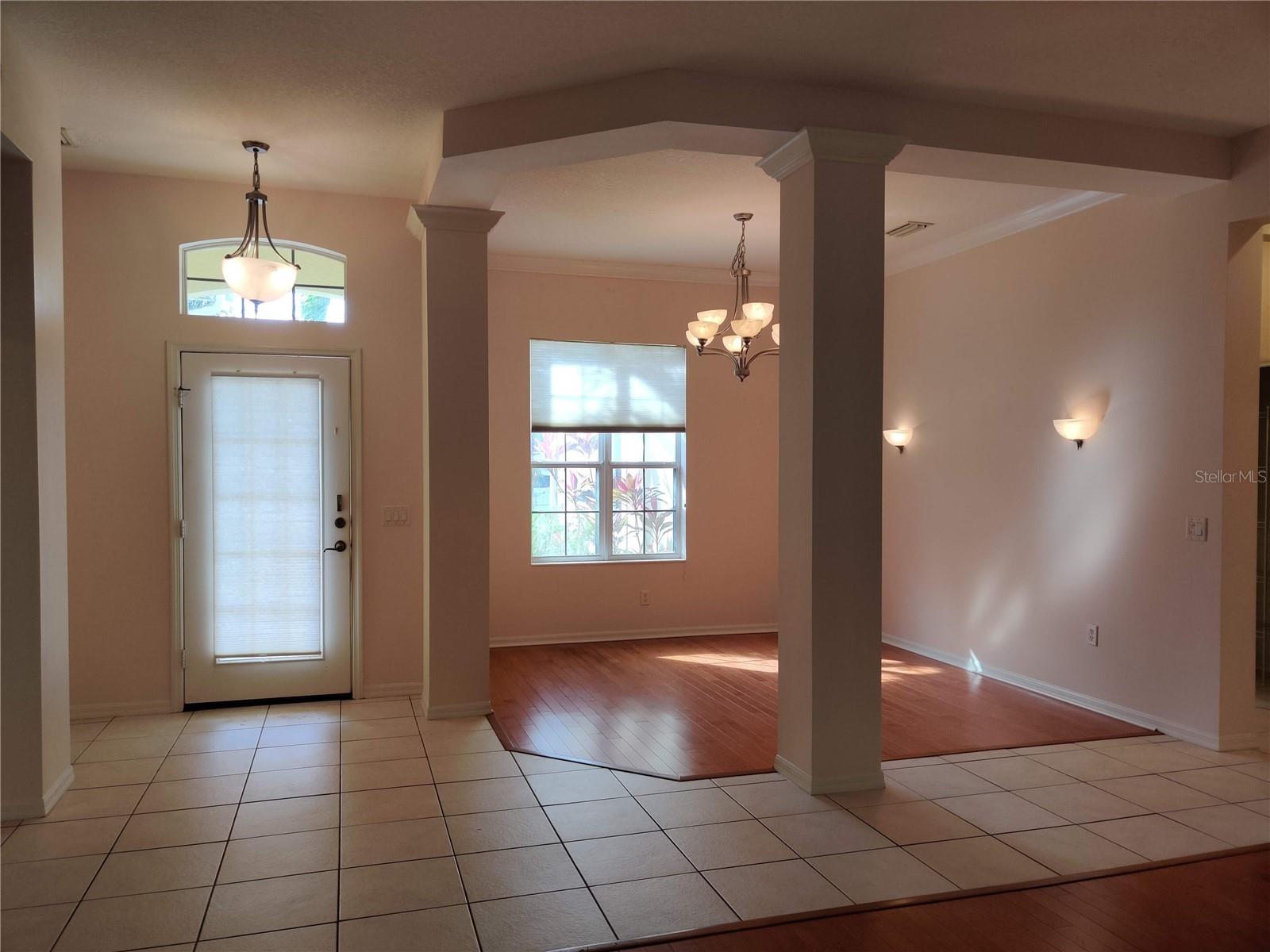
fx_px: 991
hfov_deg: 65.3
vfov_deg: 51.4
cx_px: 635
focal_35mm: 27
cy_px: 476
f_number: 1.65
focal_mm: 4.75
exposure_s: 1/105
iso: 100
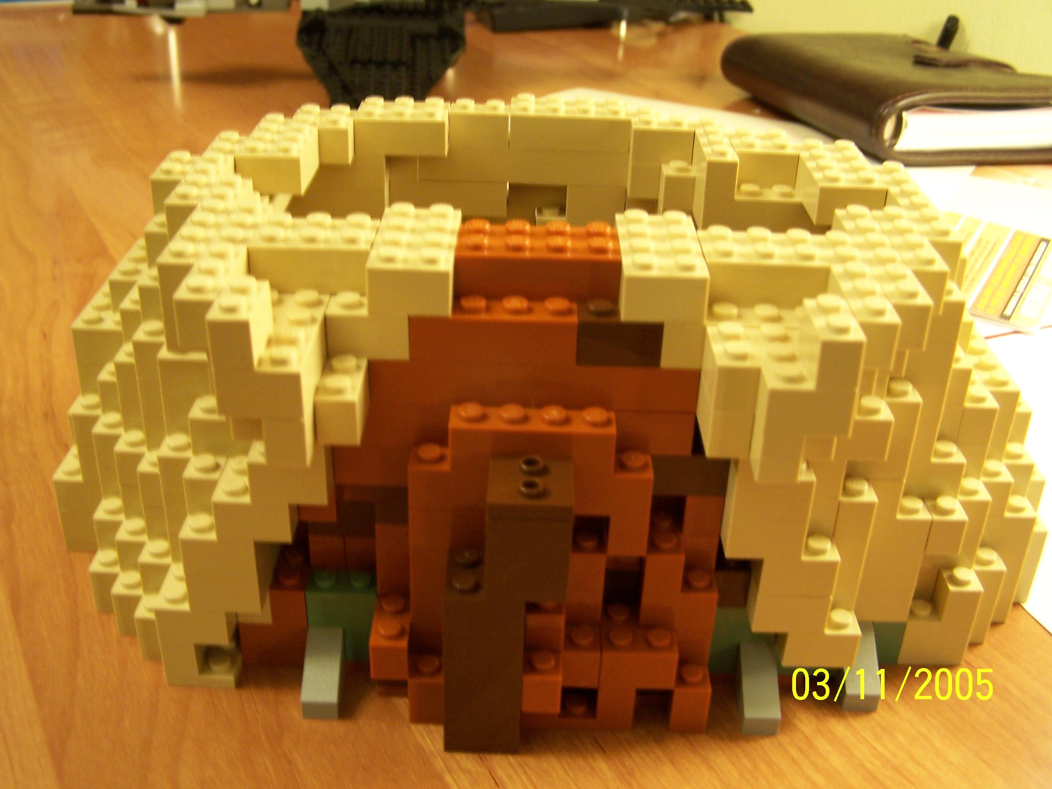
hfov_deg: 49.0
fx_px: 1155
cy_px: 394
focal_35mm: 38
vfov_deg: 37.7
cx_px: 526
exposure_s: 1/8
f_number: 2.8
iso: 140
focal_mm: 6.3
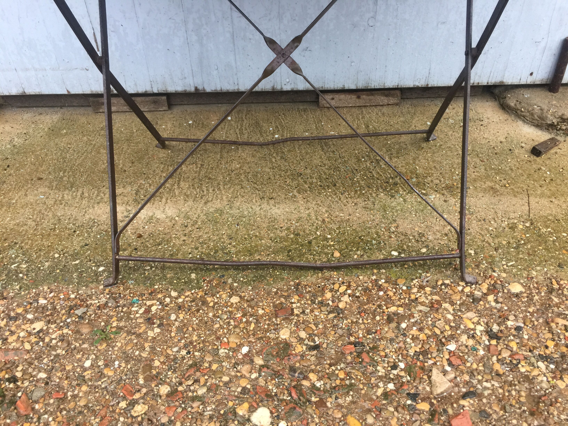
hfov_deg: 61.7
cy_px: 213
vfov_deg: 48.2
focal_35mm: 29
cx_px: 284
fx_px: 476
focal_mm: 4.15
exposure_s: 1/33
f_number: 2.2
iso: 40
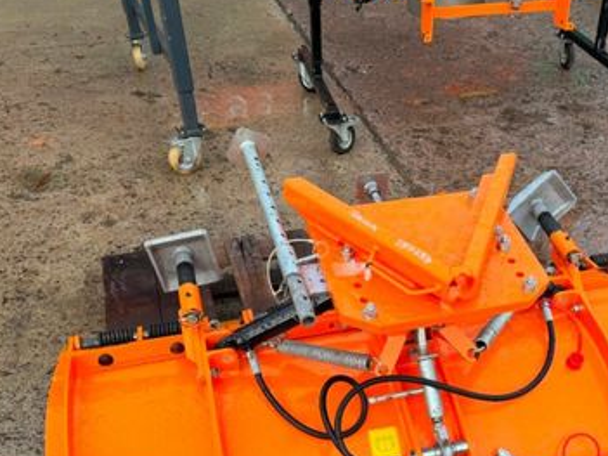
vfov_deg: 34.4
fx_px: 720
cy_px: 338
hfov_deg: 45.2
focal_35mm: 41
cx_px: 397
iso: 80
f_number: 1.78
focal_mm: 6.76
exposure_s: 1/979
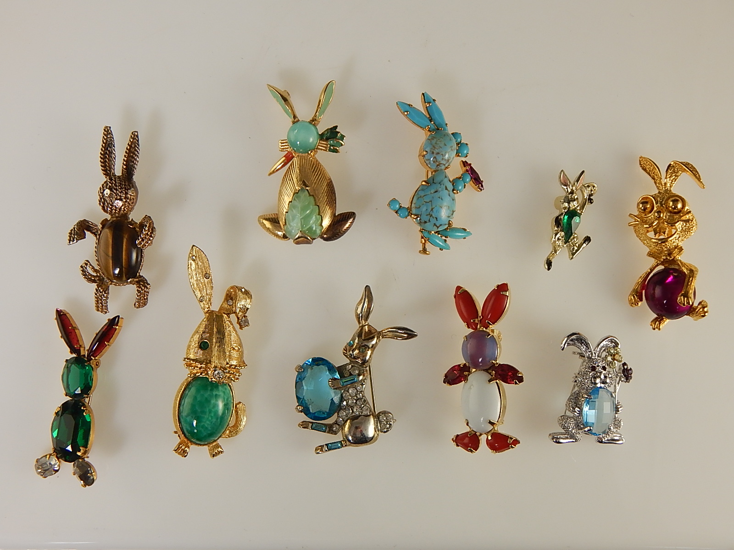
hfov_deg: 35.5
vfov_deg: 27.0
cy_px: 275
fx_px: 1145
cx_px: 367
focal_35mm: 54
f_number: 3.8
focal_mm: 9.7
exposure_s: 1/60
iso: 125
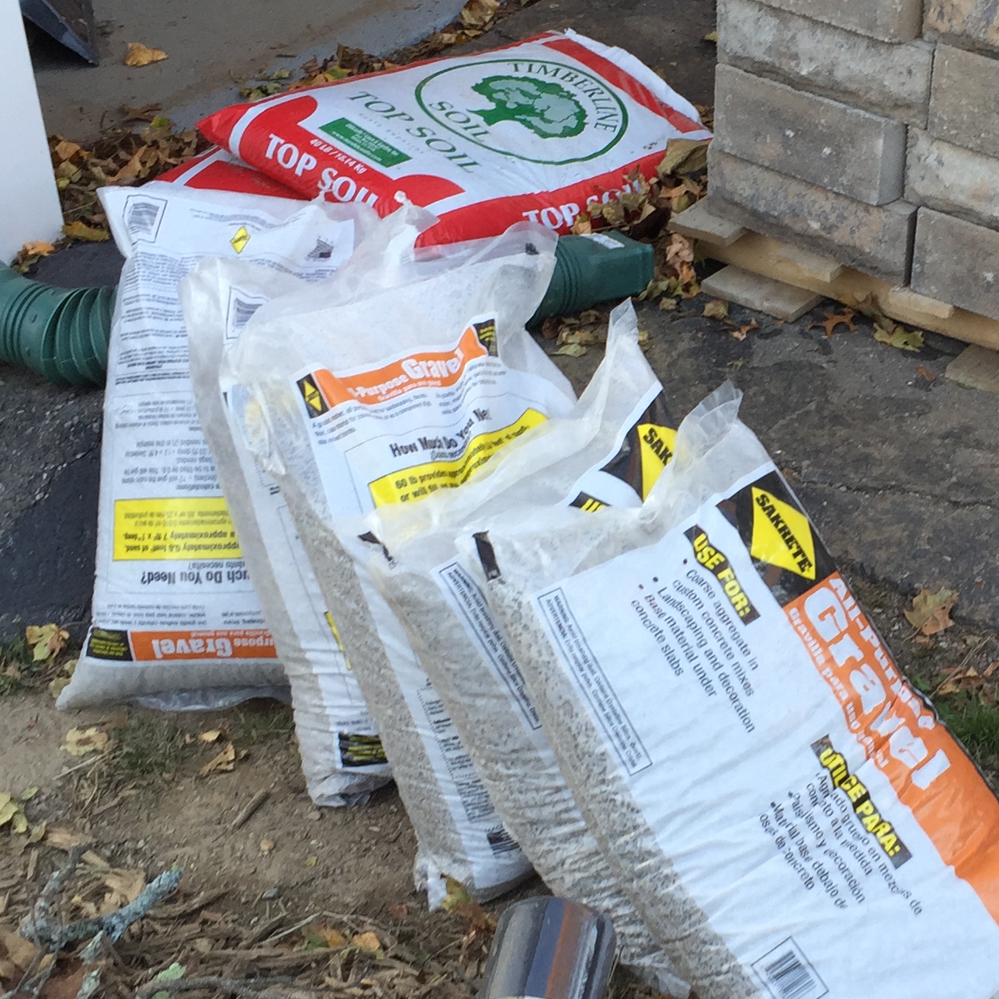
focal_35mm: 65
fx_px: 2122
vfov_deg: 26.5
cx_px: 862
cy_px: 547
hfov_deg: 25.8
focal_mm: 4.15
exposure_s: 1/60
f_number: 2.2
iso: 32
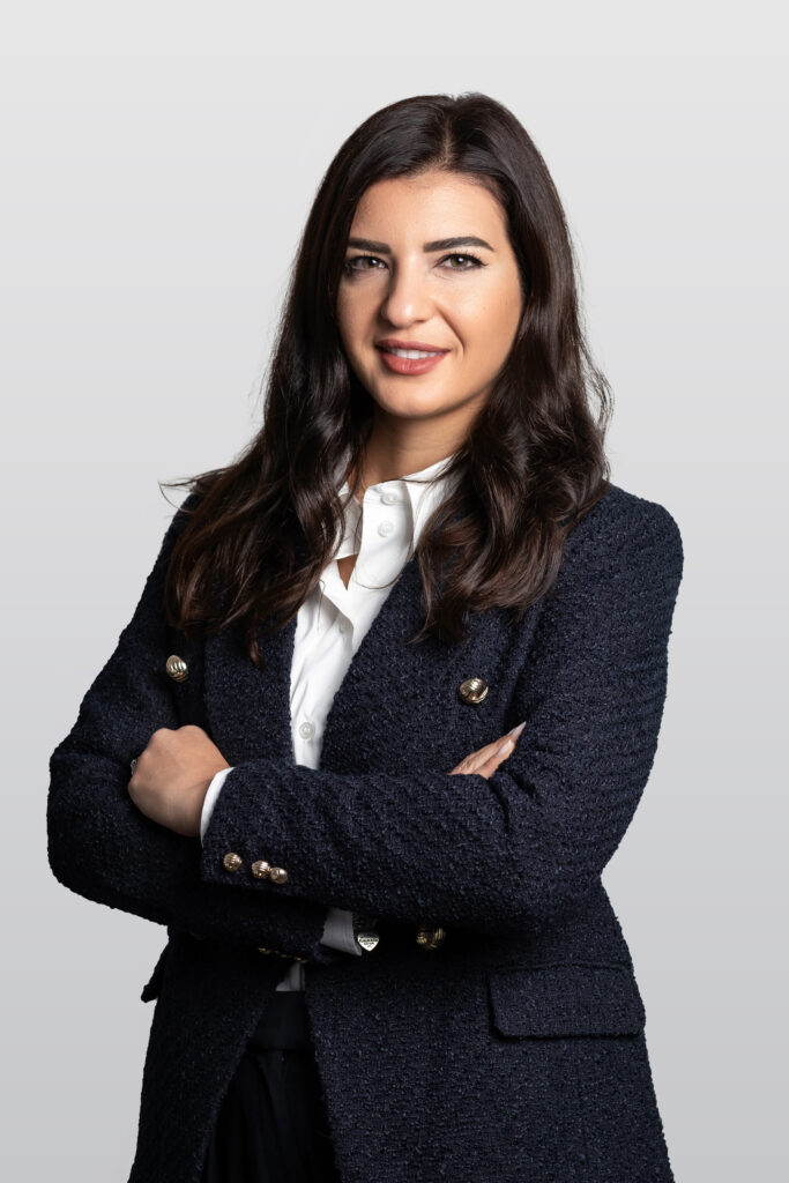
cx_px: 394
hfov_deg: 16.3
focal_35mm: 84
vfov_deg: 24.2
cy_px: 592
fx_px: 2760
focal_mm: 56
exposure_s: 1/250
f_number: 4.5
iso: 250
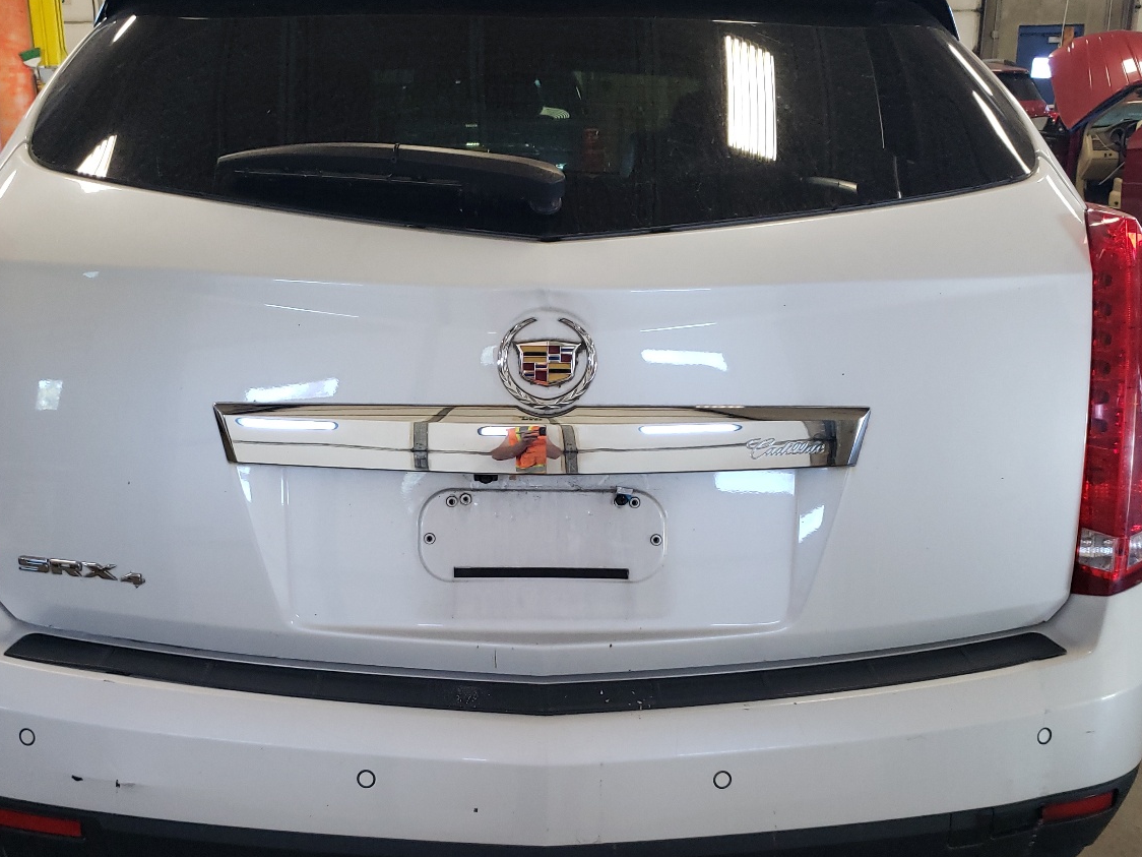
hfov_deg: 50.1
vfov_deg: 38.6
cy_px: 500
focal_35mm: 37
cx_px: 525
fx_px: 1221
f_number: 1.5
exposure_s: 1/60.2
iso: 135
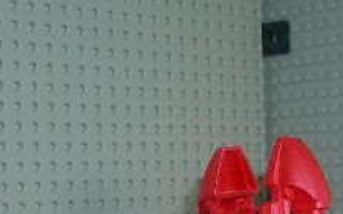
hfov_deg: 16.3
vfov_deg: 10.2
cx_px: 381
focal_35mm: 124
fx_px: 1159
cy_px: 329
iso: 100
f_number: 2.8
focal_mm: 6.8
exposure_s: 1/60
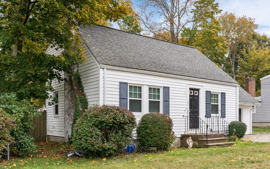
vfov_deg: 36.3
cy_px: 91
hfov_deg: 54.9
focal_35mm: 35
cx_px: 162
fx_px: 258
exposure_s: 1/160
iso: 500
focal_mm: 28
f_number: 11
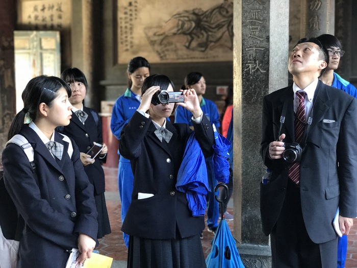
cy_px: 134
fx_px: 588
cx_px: 178
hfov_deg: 33.8
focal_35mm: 57
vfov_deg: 25.7
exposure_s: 1/60
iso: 250
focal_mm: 6.6
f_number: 2.8
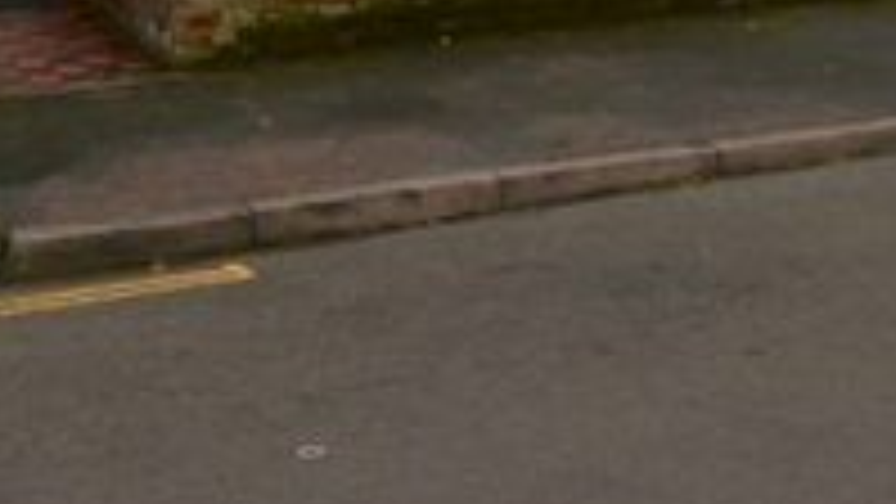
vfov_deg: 14.3
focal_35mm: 72
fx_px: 1707
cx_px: 491
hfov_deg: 29.4
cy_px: -466
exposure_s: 1/200
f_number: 5.6
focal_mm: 13
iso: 100
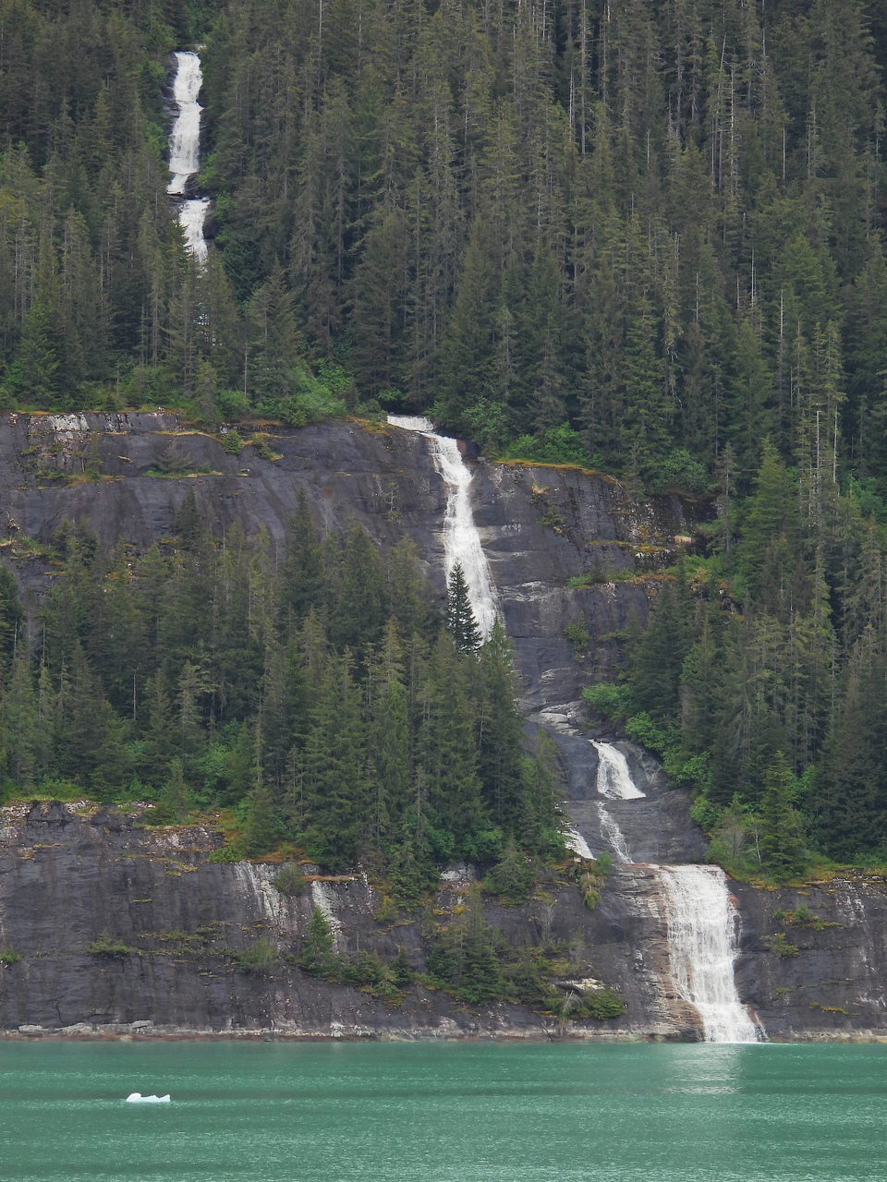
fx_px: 8200
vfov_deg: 8.2
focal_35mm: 240
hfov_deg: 6.2
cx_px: 444
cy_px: 591
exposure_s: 1/200
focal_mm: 42.8
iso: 100
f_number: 4.5
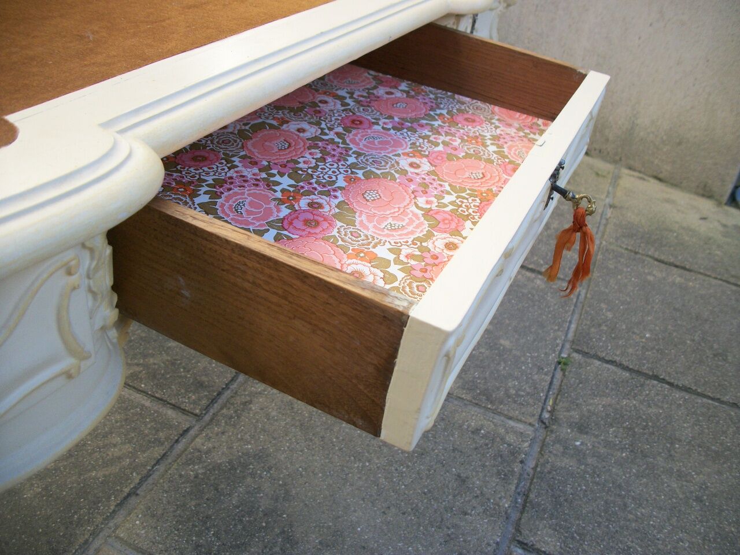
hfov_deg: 56.8
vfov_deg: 44.2
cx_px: 370
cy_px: 278
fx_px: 684
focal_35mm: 32
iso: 80
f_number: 2.9
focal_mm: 5.7
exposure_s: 1/320
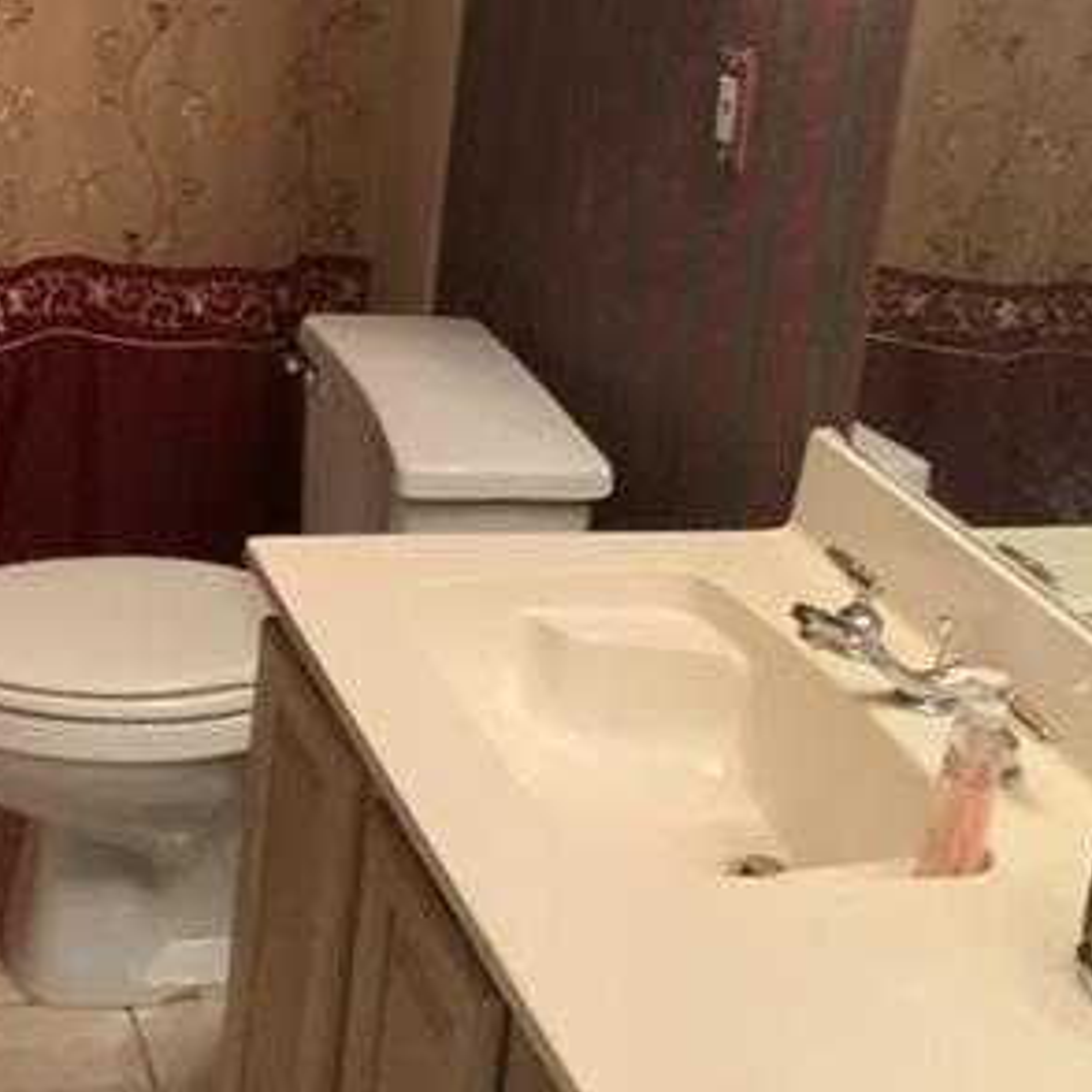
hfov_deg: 25.3
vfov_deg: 24.8
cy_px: 56
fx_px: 2391
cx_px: 212
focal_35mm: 67
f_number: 1.8
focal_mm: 3
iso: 250
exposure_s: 1/60
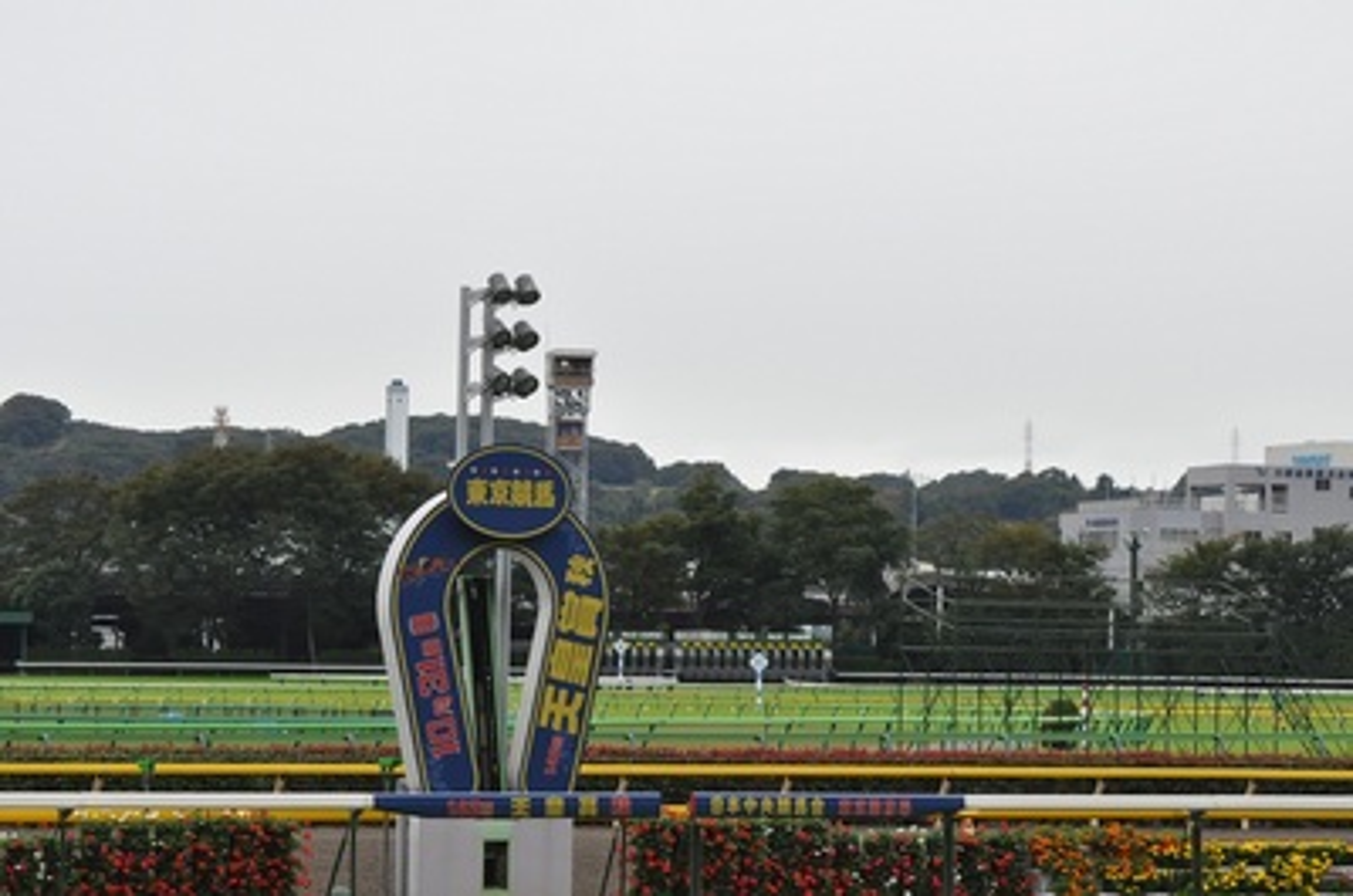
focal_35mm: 147
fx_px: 5514
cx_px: 676
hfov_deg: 14.0
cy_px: 448
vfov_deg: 9.3
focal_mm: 98
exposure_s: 1/640
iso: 800
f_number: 6.3
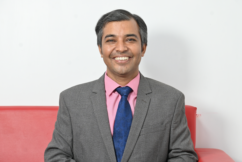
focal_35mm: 100
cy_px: 81
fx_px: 676
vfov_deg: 13.6
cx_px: 121
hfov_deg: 20.3
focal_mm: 67
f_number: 7.1
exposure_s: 1/20
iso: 640
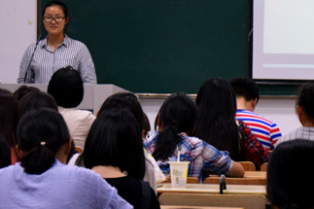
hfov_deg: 8.4
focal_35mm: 245
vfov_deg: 5.6
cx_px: 214
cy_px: 39
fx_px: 2136
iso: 900
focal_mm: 66
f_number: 5.3
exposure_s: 1/60
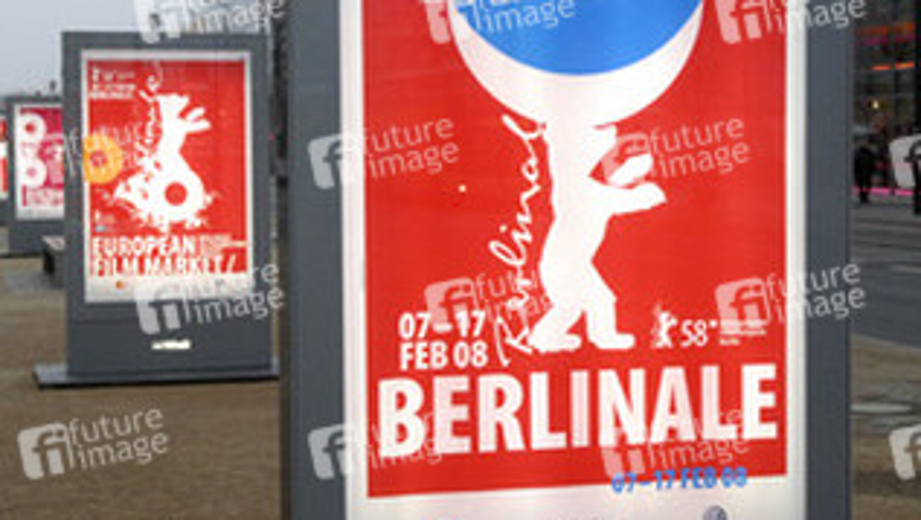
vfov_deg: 15.6
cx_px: 418
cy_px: 227
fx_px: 1900
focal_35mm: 78
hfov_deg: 27.2
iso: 800
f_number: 4.5
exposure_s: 1/125
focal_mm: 35
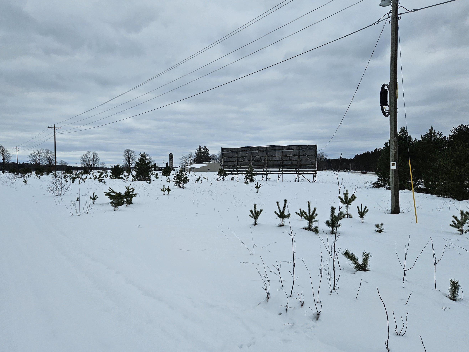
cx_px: 208
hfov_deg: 65.1
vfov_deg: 51.3
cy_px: 168
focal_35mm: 27
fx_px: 366
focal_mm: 5.4
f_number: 1.8
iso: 25
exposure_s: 1/1889
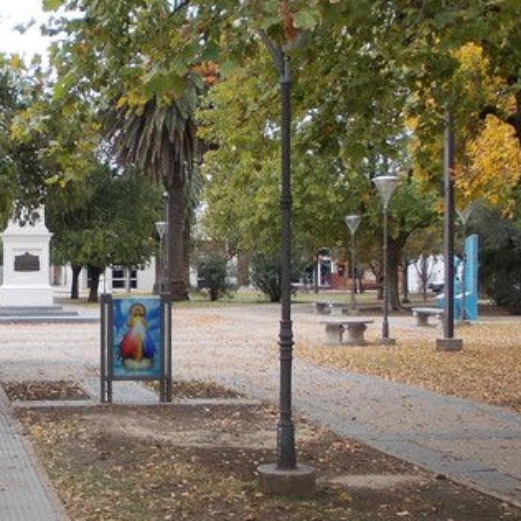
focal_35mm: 60
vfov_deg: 28.6
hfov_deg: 27.8
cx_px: 74
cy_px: 284
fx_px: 1022
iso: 80
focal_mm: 4
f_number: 2.7
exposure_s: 1/320
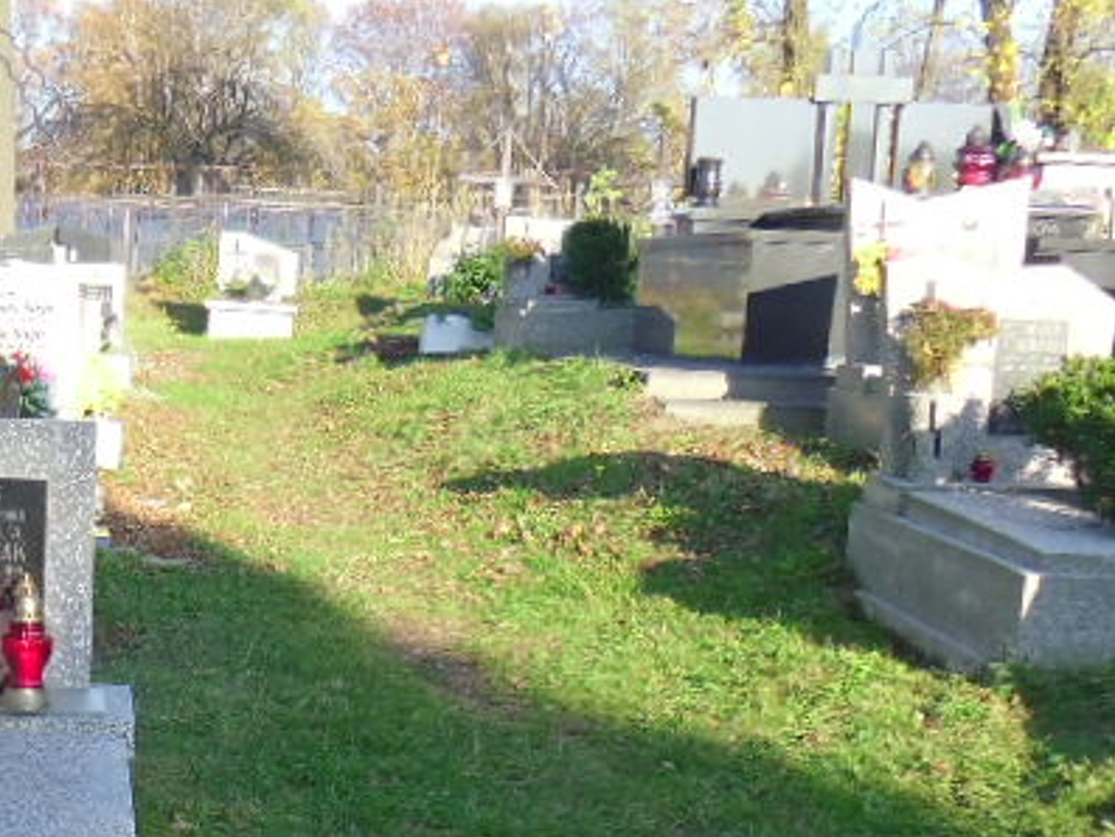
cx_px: -135
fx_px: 2578
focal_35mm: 80
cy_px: 845
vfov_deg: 18.0
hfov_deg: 22.9
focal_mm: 5.6
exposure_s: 1/181
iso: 80
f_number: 3.3
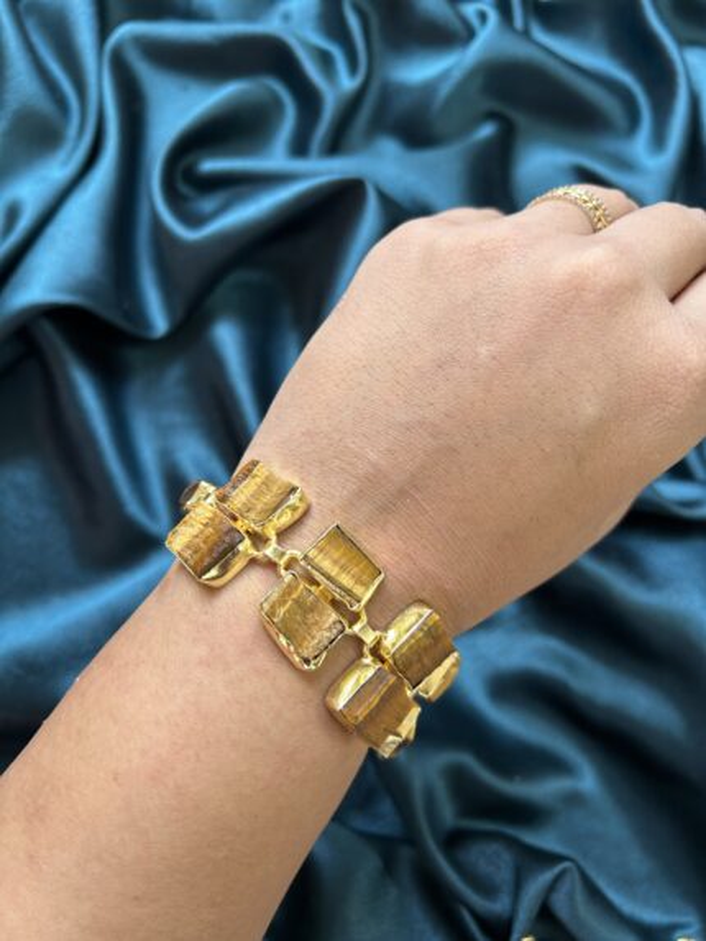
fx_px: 707
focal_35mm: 26
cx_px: 353
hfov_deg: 53.1
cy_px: 470
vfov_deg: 67.3
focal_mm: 5.7
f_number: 1.5
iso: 100
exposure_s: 1/50
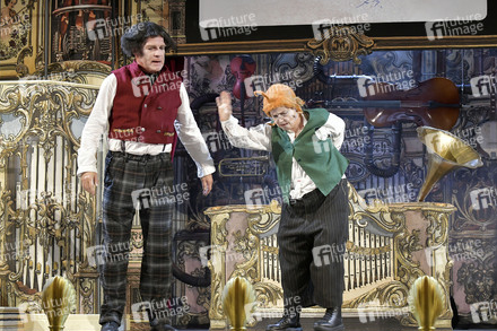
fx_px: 1104
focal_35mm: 80
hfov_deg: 25.4
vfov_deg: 17.0
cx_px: 243
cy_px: 168
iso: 3200
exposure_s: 1/250
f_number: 5
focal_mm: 78
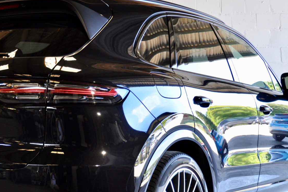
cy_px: 133
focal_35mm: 69
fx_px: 551
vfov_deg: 19.6
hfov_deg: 29.0
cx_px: 80
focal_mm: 25
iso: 500
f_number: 4
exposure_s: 1/60
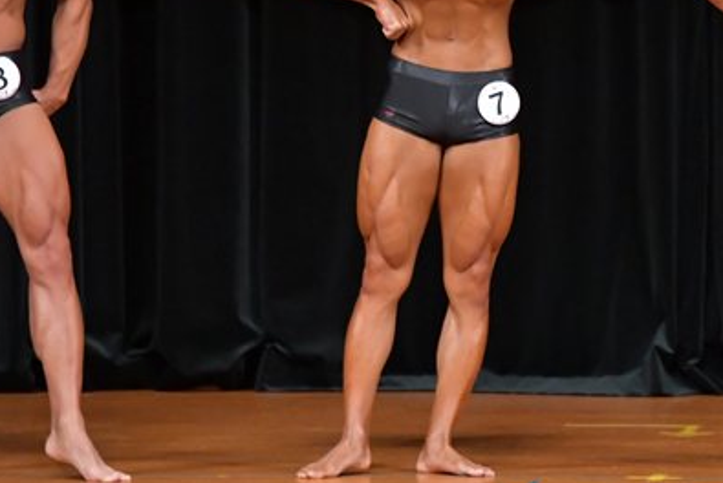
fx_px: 10632
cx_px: 583
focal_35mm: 529
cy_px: 71
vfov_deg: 2.6
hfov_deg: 3.9
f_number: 5.6
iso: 5000
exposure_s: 1/400
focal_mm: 180
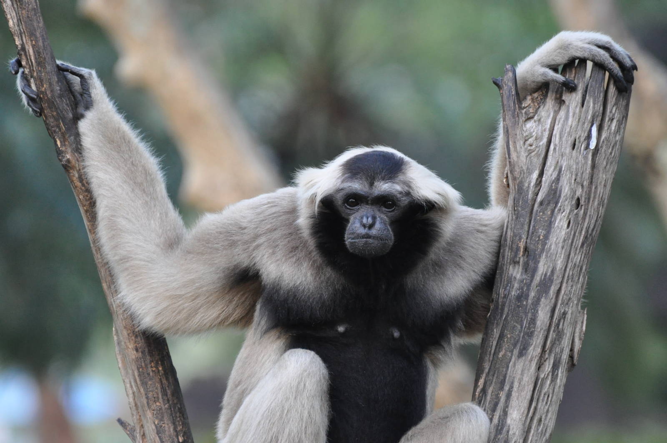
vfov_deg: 3.0
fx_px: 8328
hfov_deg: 4.6
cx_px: 334
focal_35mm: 450
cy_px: 222
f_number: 5.6
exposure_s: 1/125
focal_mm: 300
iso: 1600
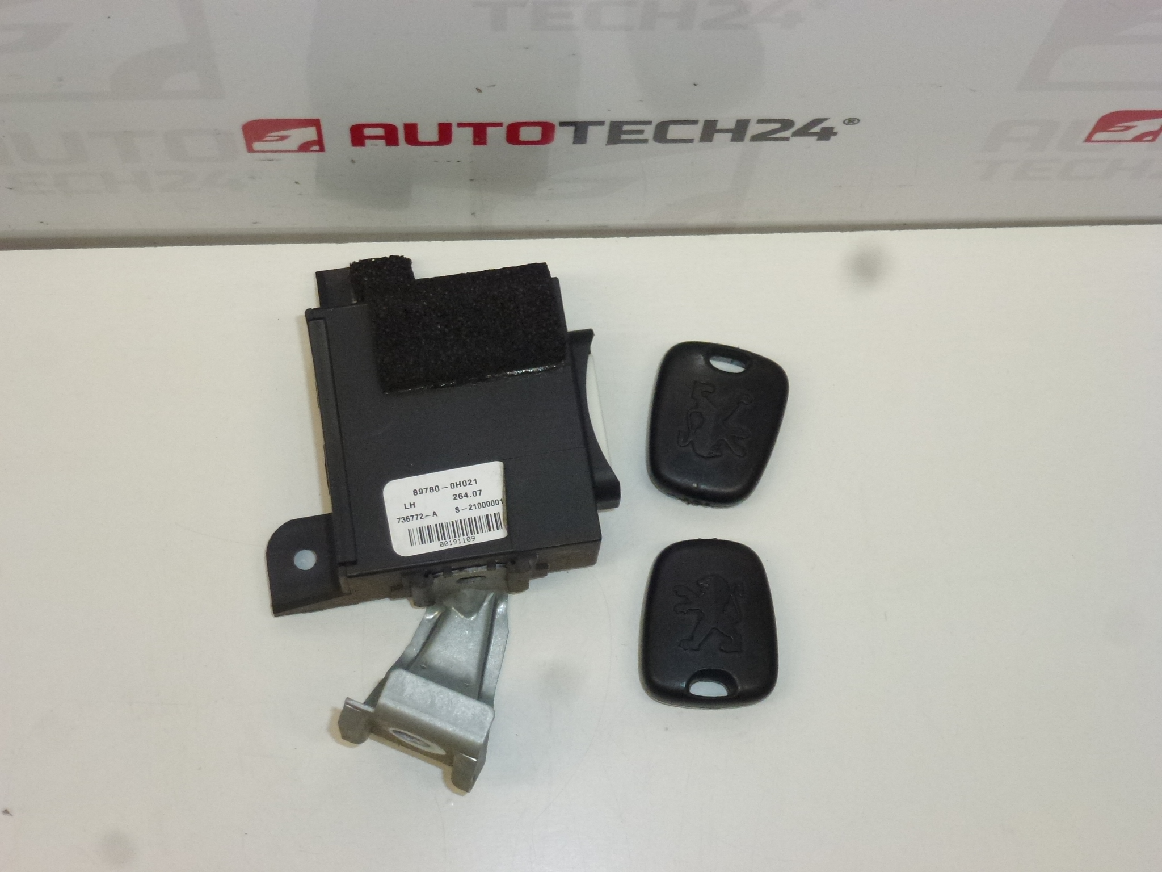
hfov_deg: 33.8
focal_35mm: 57
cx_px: 581
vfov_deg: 25.7
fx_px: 1913
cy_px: 436
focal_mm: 10.1
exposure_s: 1/200
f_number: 4.4
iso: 400
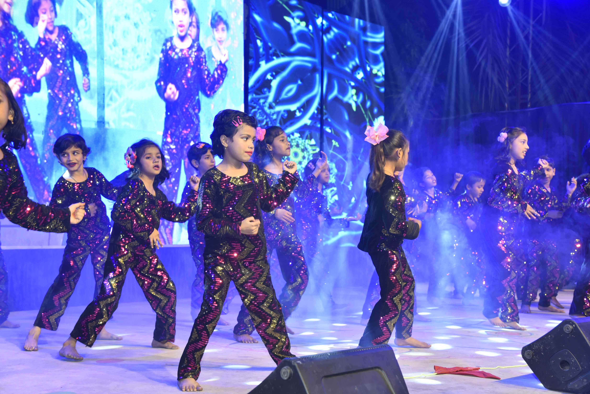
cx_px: 295
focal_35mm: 48
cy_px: 197
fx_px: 787
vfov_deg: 28.1
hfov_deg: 41.1
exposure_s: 1/160
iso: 500
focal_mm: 48
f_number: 5
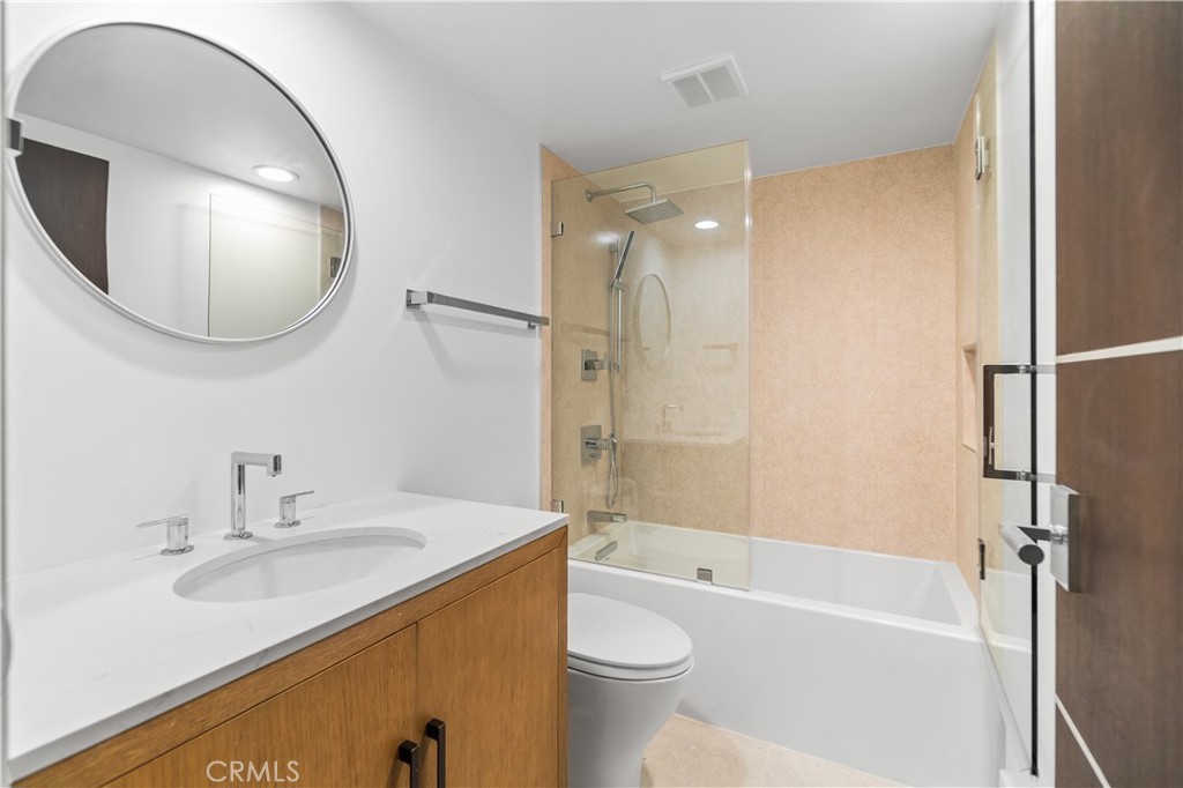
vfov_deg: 77.3
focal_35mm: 15
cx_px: 592
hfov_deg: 100.4
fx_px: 493
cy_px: 394
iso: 320
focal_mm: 10
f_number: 4.5
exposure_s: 1/20
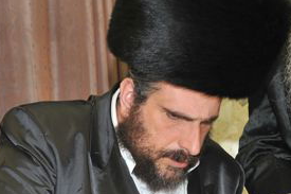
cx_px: 208
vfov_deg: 10.7
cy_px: 120
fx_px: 1034
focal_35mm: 128
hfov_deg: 16.0
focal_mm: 55
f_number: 7.1
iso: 500
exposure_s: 1/60
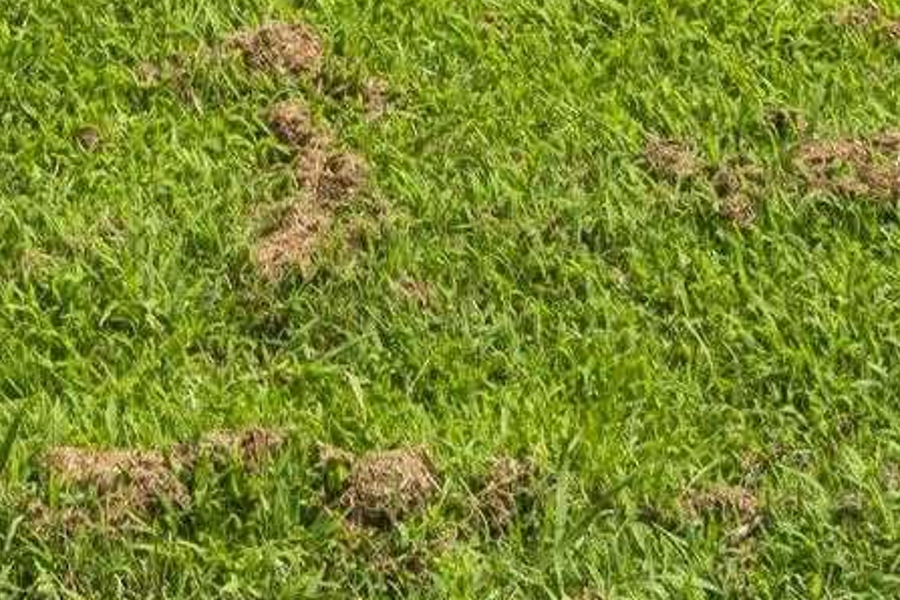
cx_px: -318
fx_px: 3775
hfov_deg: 13.1
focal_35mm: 151
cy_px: -907
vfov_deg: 8.3
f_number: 9
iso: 250
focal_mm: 18
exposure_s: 1/400
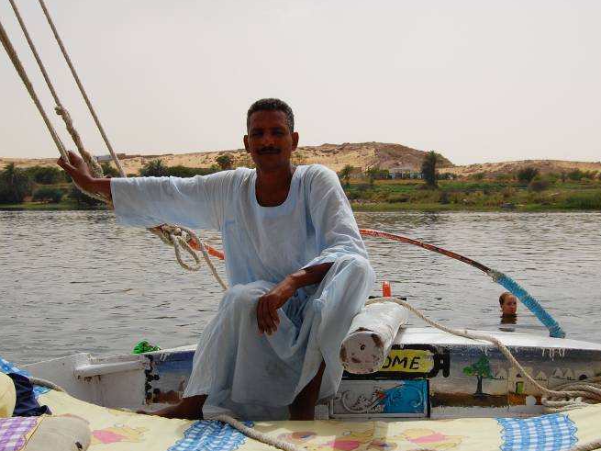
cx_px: 314
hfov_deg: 43.8
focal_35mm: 43
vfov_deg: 33.6
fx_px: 746
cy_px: 224
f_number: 10
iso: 200
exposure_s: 1/400
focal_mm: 26
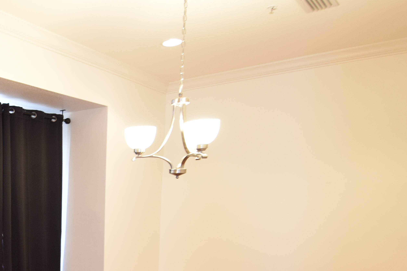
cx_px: 22
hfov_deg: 46.5
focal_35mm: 36
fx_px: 407
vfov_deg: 34.8
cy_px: 245
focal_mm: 10
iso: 800
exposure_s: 1/20
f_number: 3.5
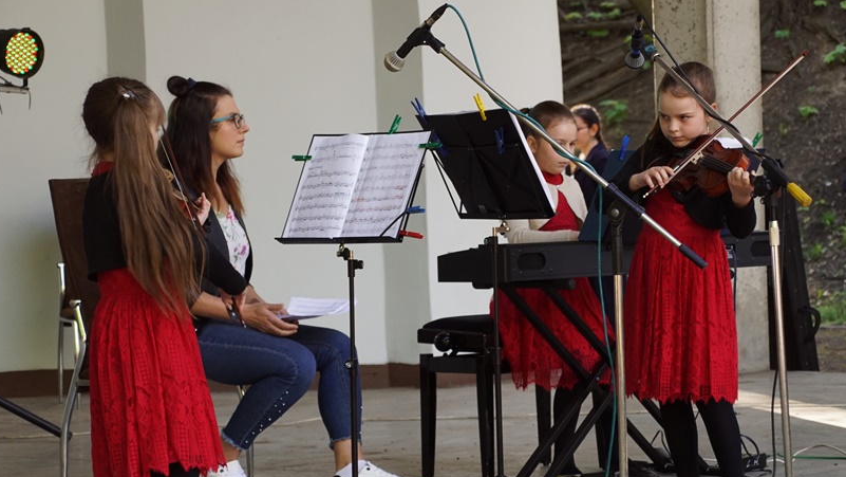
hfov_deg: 17.9
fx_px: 2693
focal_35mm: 120
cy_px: 290
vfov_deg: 10.1
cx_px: 474
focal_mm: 60
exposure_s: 1/160
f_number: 5
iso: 500
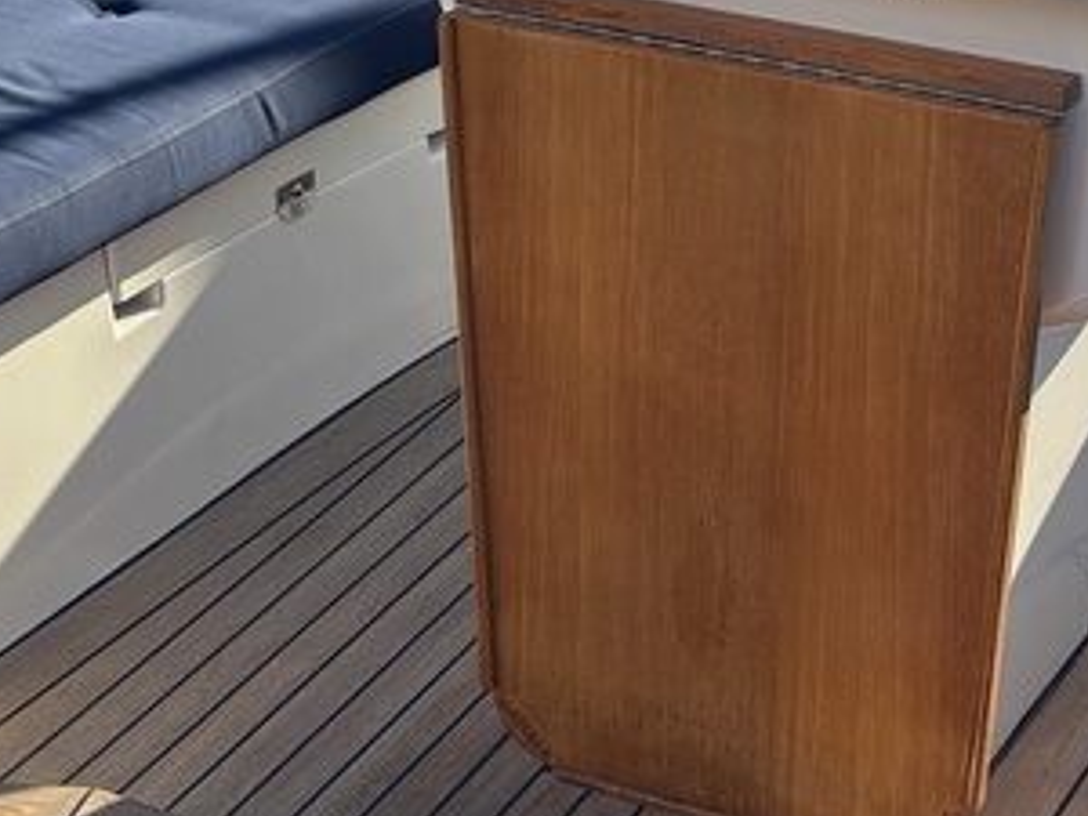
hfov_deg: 18.7
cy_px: -192
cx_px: 841
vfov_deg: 13.8
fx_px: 3269
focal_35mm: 104
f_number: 1.6
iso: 50
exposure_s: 1/1399
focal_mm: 5.96
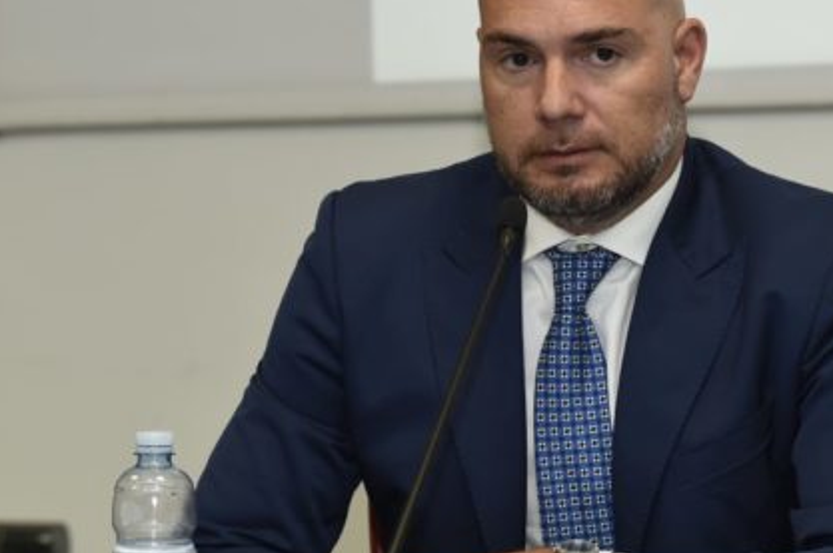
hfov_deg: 12.3
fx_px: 3860
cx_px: 559
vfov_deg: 8.2
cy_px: 298
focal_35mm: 167
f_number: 5.6
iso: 1250
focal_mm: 100
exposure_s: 1/160
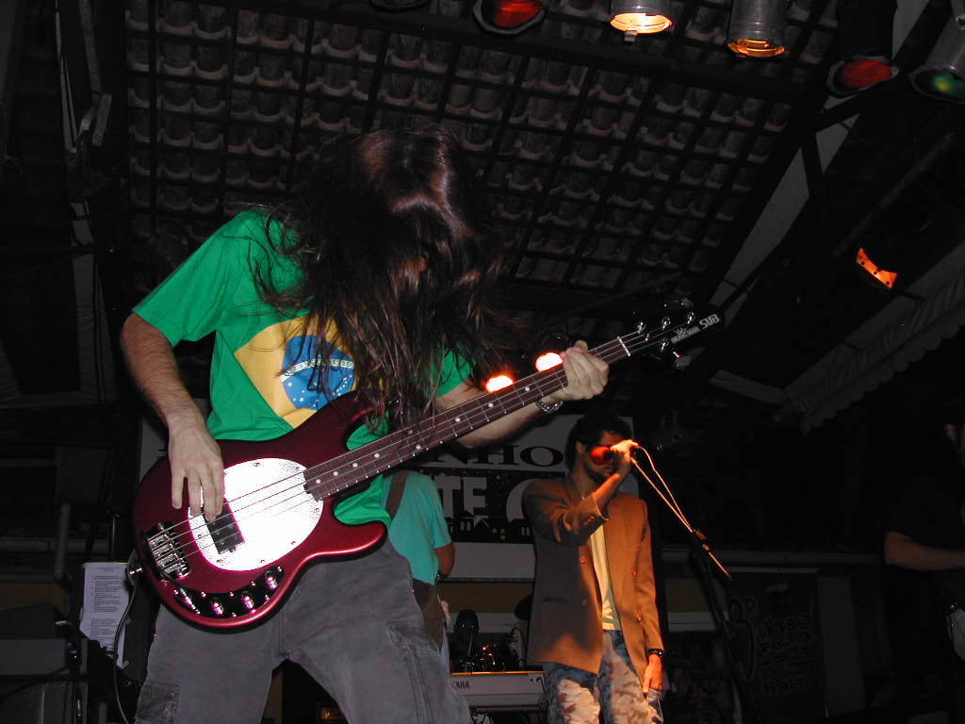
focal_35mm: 38
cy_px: 362
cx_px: 482
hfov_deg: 49.0
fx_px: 1059
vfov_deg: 37.7
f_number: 2.8
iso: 100
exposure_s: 1/60
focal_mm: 8
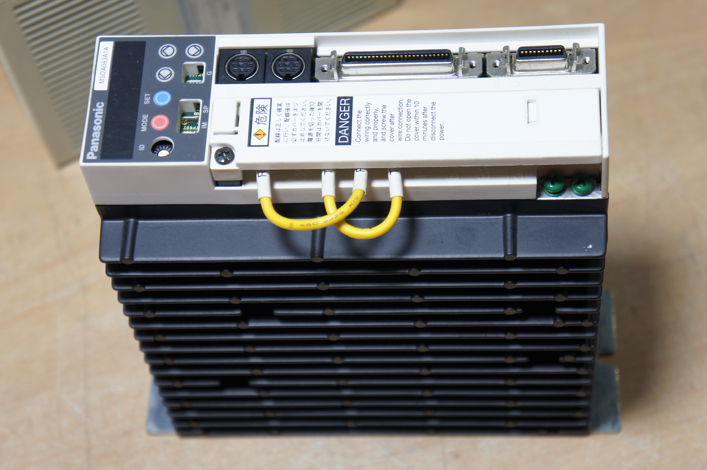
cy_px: 235
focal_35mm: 80
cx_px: 354
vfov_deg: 17.1
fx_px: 1559
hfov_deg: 25.5
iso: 200
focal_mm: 53
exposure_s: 1/100
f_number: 5.6
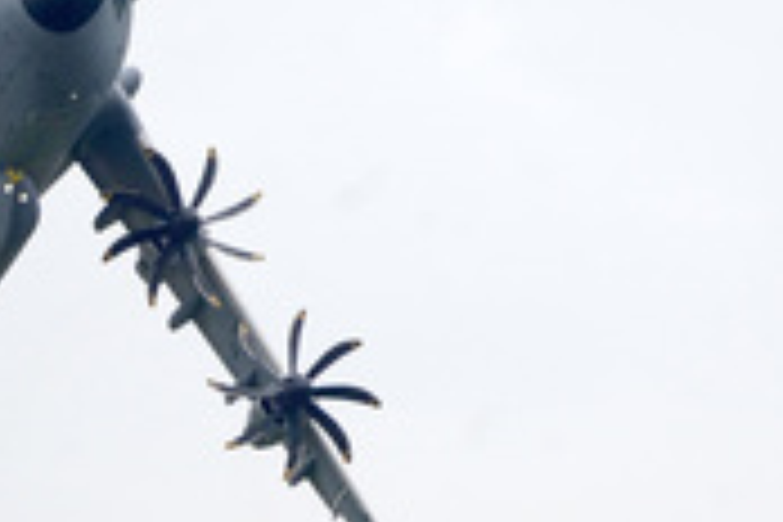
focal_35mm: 1554
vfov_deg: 0.9
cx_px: 277
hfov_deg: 1.3
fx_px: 33797
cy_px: 94
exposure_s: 1/3200
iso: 1600
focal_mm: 600
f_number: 7.1
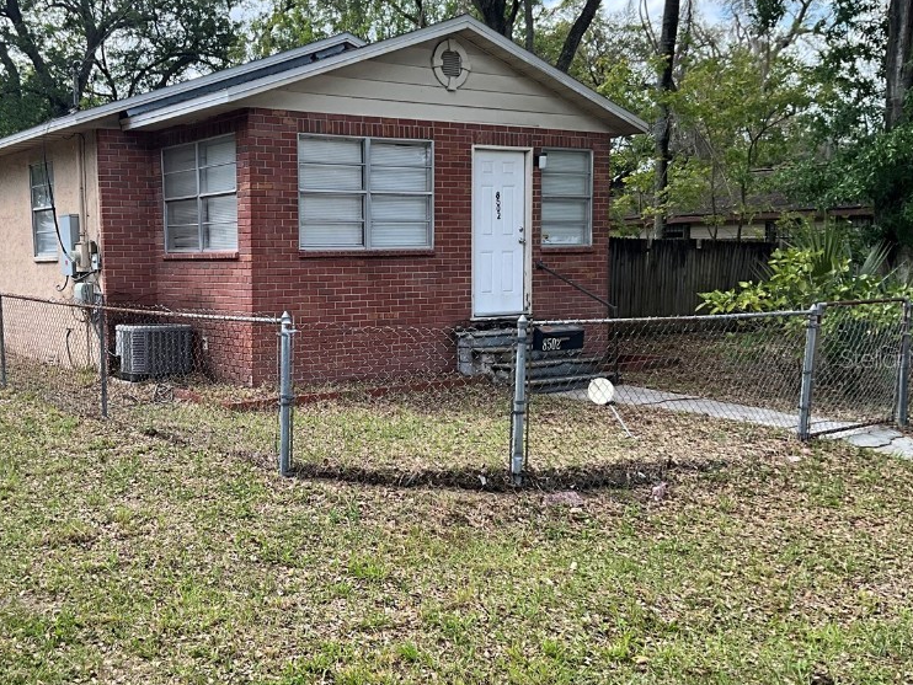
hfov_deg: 46.3
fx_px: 1055
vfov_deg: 36.0
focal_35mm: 40
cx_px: 326
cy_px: 358
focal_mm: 3
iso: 25
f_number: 1.8
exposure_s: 1/446
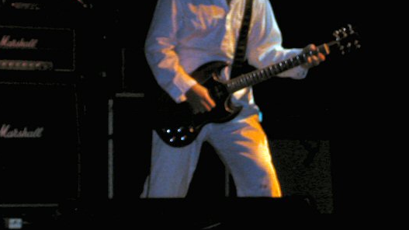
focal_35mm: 147
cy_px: 53
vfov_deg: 8.2
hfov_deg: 14.6
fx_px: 1594
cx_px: 206
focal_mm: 16.8
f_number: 4.8
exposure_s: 1/59.9
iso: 200
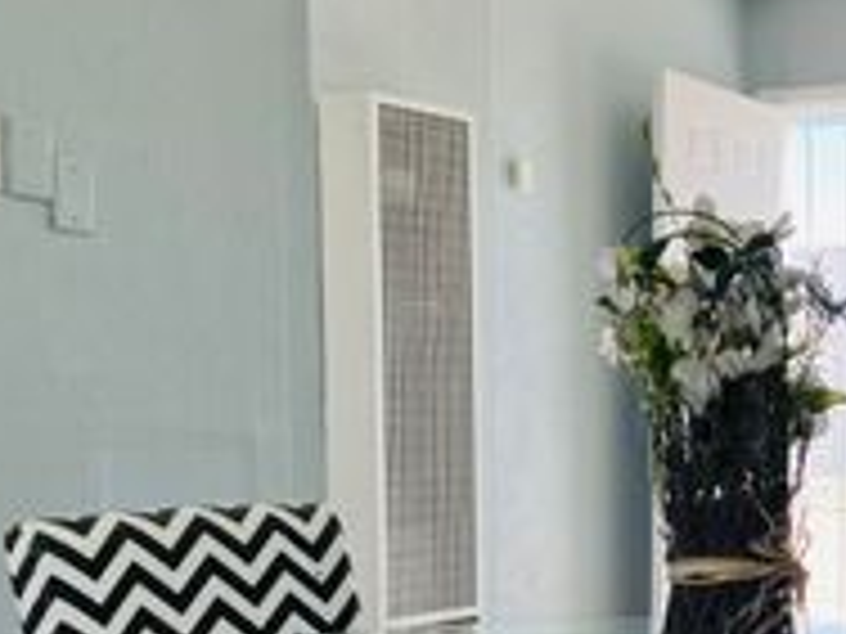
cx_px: 770
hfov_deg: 27.1
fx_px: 1686
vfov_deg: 20.8
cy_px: 587
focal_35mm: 69
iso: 50
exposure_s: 1/365
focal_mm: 5.7
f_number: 1.5
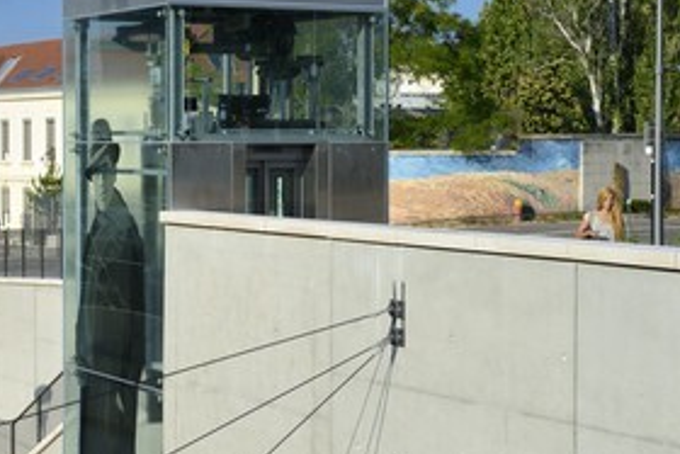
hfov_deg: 23.2
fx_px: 1644
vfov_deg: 15.7
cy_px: 151
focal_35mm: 87
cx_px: 182
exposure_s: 1/200
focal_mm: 58
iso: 100
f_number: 10
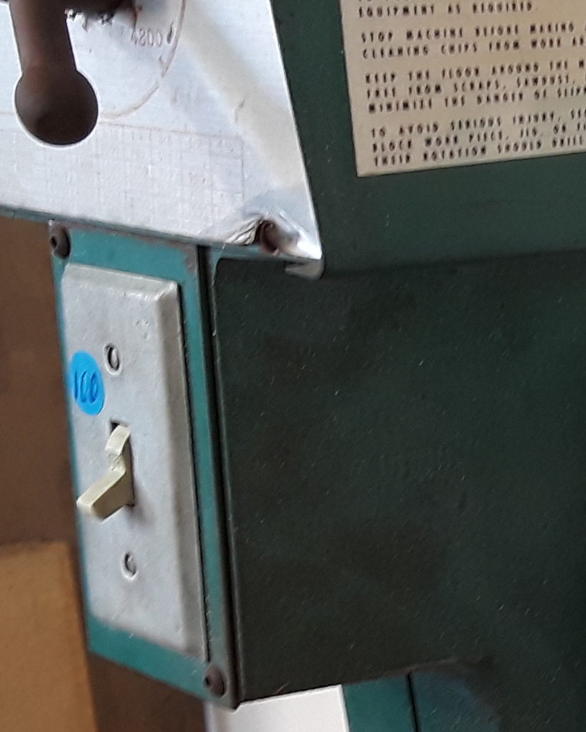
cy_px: 404
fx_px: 1908
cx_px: 877
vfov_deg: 21.7
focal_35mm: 88
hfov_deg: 16.0
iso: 80
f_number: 1.9
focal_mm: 2.9
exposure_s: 1/30
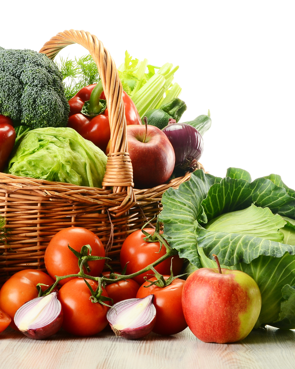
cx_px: 100
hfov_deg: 12.6
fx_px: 1339
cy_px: 180
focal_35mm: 123
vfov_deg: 15.7
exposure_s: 1/125
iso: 100
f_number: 16
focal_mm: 55
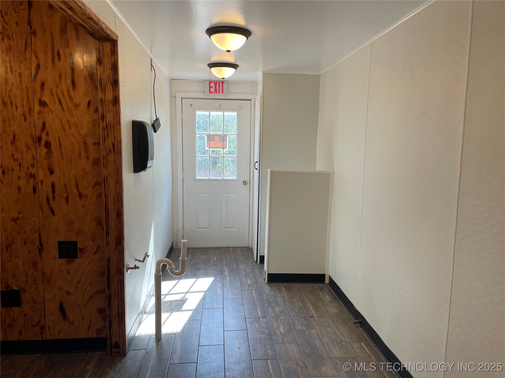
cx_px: 252
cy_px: 189
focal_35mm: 26
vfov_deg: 53.1
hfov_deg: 67.3
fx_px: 379
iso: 32
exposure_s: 1/120
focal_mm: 4.2
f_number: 1.6
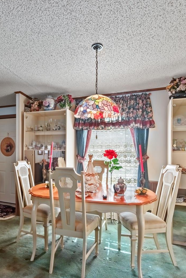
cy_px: 139
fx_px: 178
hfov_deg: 53.8
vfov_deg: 76.1
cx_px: 58
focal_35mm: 23
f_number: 9
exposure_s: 1/1.25
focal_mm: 10
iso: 250
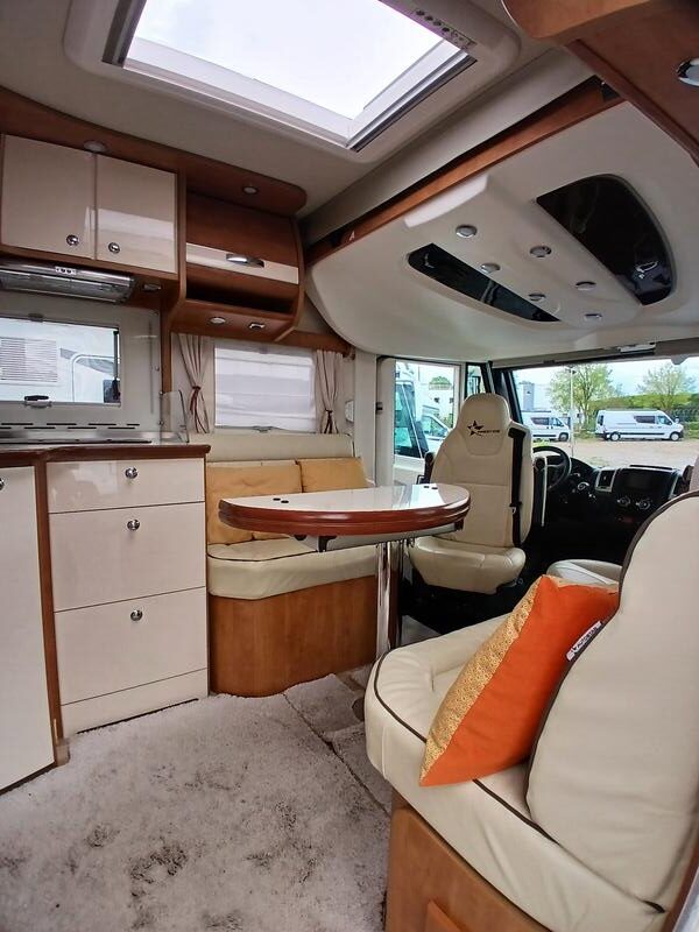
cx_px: 350
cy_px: 466
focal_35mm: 17
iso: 50
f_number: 2.2
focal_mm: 1.4
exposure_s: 1/252
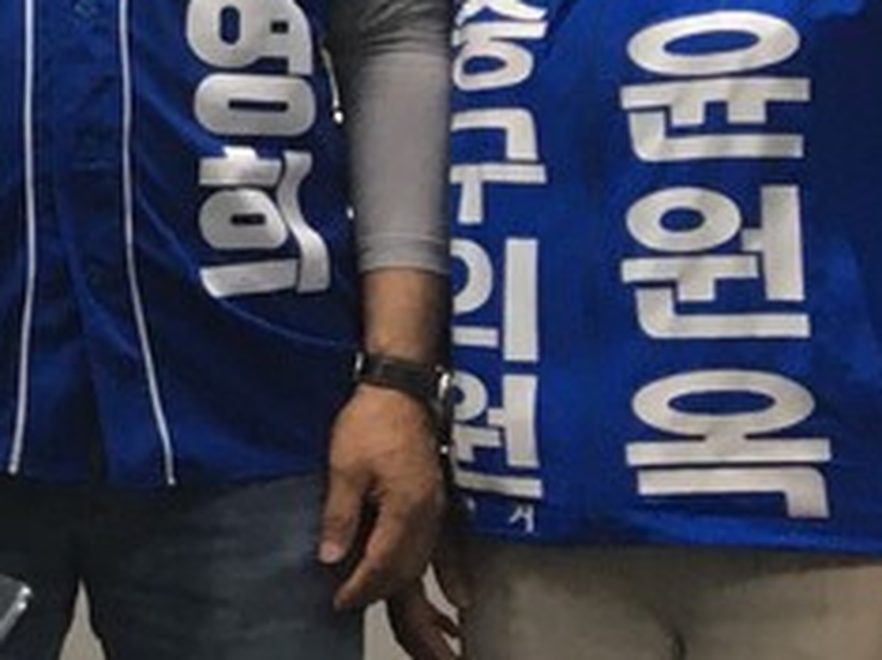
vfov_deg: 9.2
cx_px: -1171
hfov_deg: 10.8
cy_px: -176
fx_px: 4024
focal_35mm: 158
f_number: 2.2
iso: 64
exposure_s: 1/30
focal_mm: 4.15
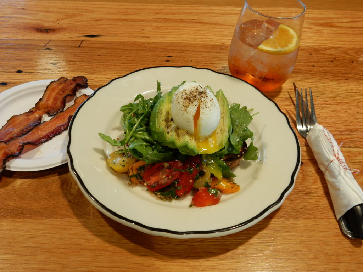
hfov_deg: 51.4
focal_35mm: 36
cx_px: 182
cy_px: 136
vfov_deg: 39.7
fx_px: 378
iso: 200
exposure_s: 1/30
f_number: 4
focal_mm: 6.4
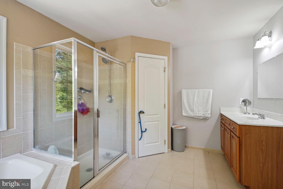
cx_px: 142
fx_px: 126
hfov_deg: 96.7
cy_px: 94
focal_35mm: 16
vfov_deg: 73.7
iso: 800
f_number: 9
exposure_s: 1/60
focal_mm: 16
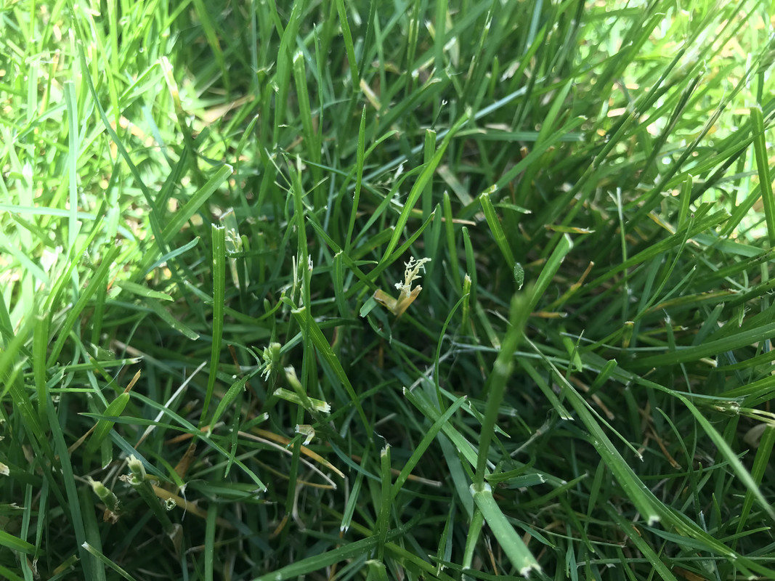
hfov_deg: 63.4
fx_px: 627
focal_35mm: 28
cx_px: 388
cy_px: 290
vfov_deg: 49.7
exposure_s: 1/174
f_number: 1.8
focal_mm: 3.99
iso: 20
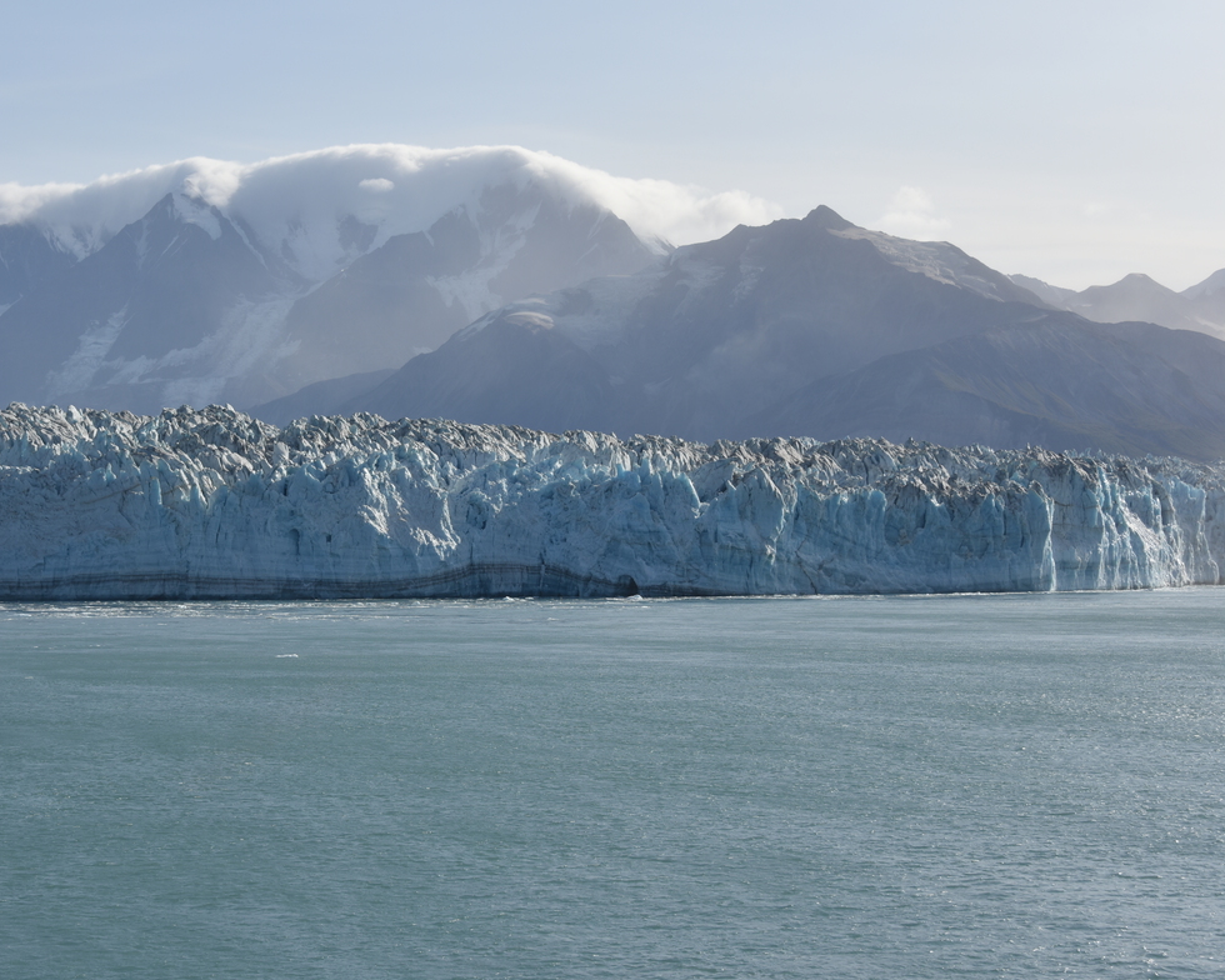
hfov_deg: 25.0
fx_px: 2755
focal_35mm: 76
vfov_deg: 20.2
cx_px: 432
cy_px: 474
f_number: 10
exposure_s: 1/400
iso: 100
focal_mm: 62
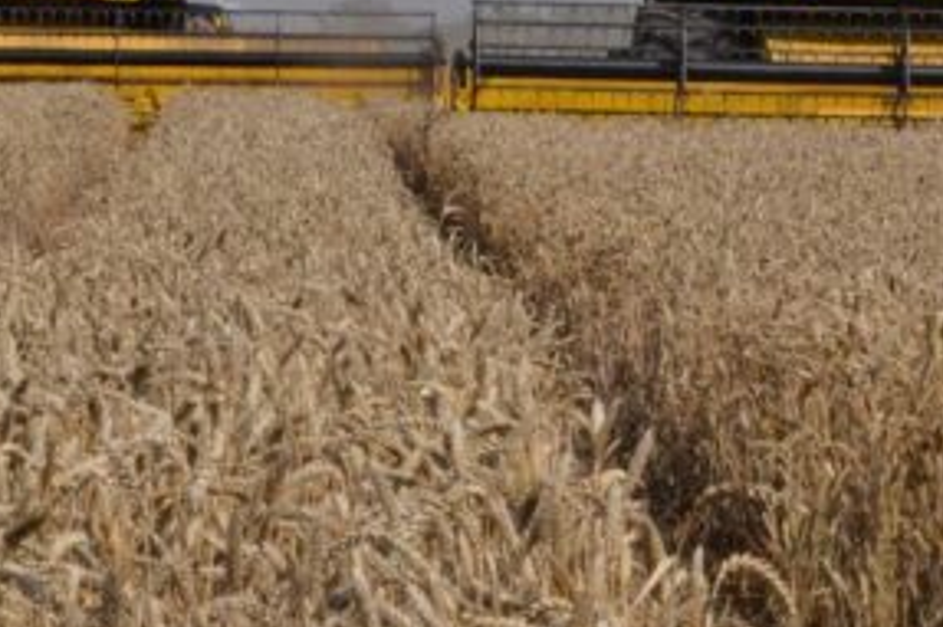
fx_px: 5942
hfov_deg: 9.1
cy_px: 44
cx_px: 496
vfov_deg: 6.0
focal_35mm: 227
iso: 400
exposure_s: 1/200
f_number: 22
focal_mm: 62
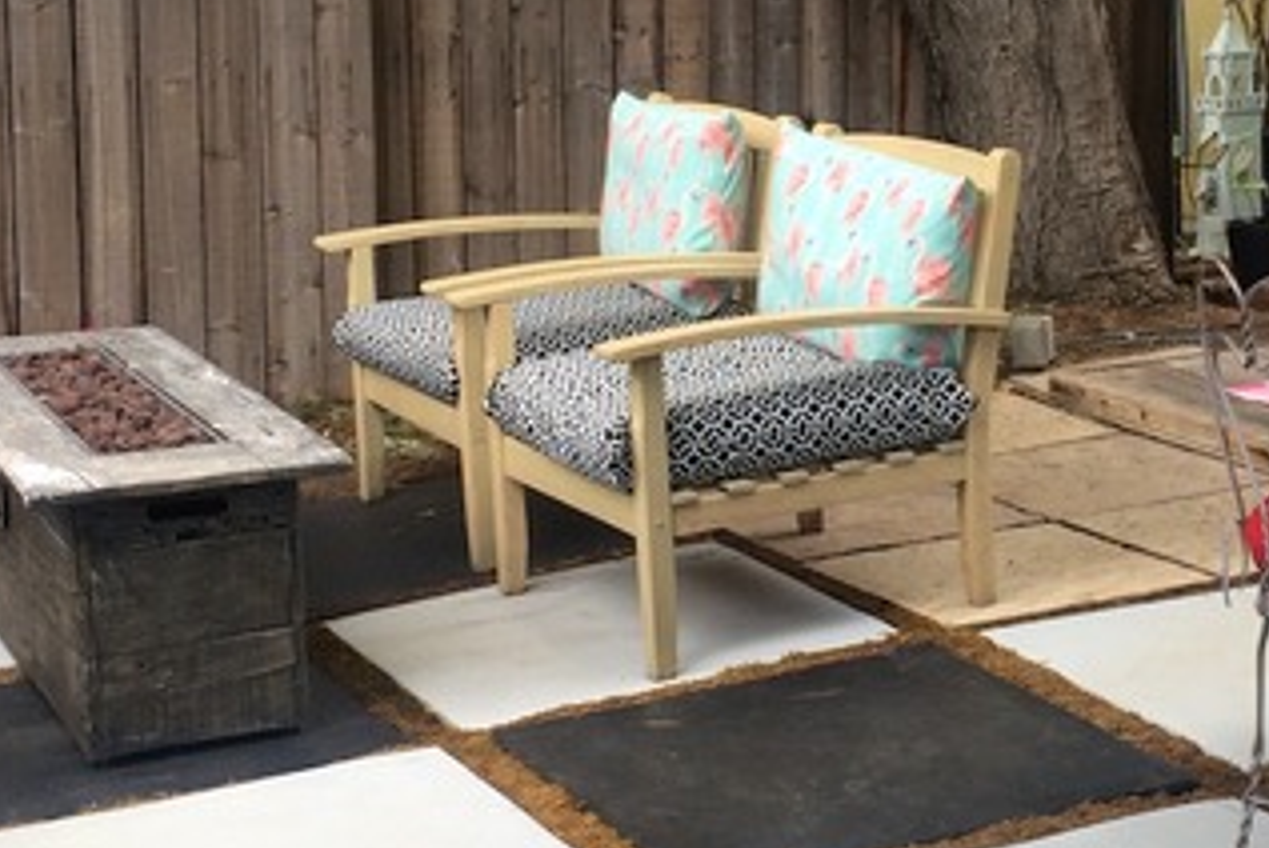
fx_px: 2681
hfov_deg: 26.1
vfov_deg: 17.9
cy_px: 288
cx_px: 1037
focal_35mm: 76
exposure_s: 1/120
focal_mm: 4.15
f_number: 2.2
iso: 50
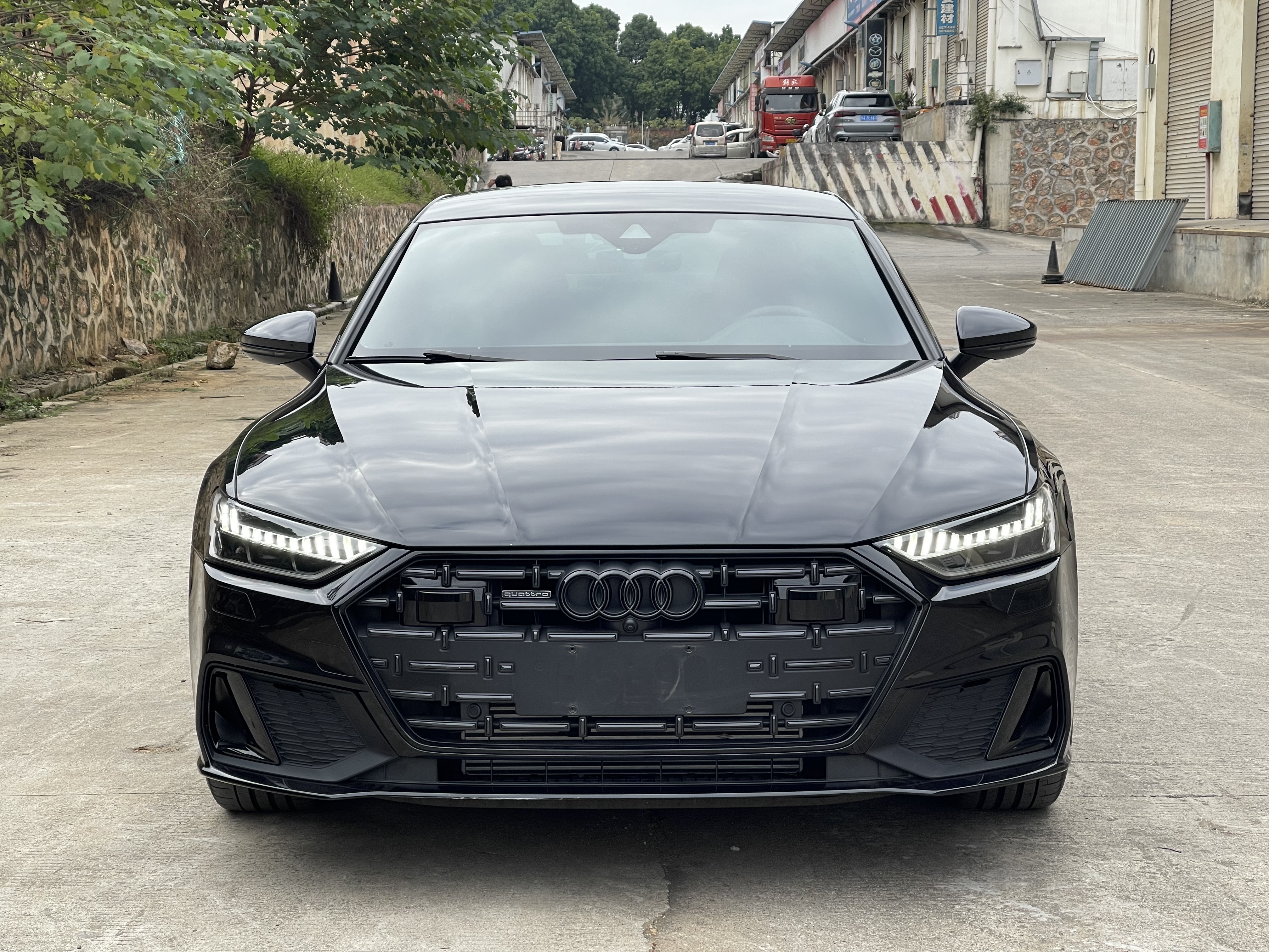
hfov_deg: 30.3
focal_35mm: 64
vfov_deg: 22.9
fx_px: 2346
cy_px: 476
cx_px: 634
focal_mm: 7.5
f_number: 2.2
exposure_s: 1/431
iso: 20
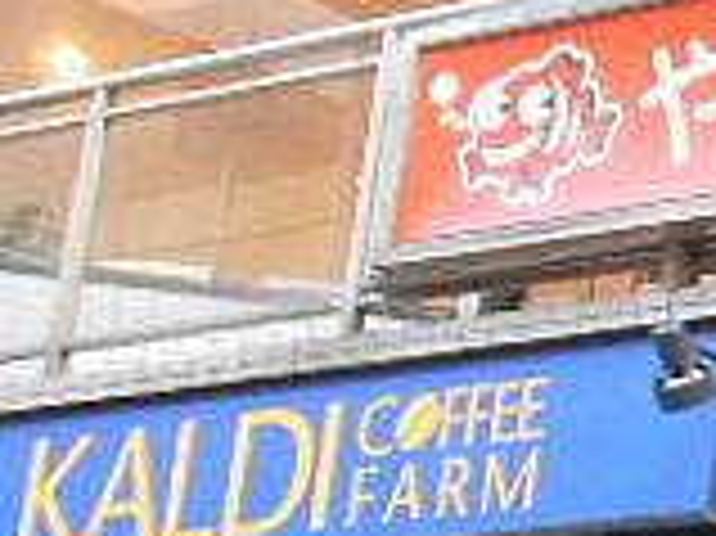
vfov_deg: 9.4
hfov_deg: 11.6
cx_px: 1297
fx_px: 3245
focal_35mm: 157
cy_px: 243
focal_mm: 6.7
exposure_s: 1/160
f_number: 3.9
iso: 800
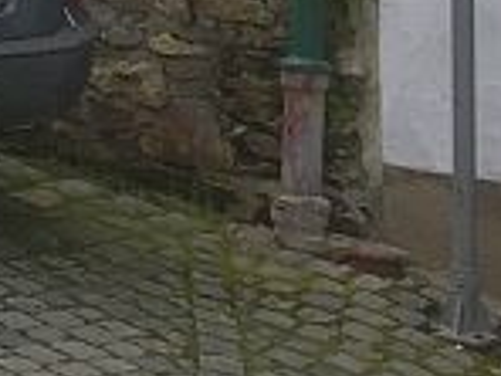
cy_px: -511
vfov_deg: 7.0
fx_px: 2895
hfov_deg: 8.9
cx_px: -728
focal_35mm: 200
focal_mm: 4.15
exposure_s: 1/719
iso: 32
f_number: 2.2
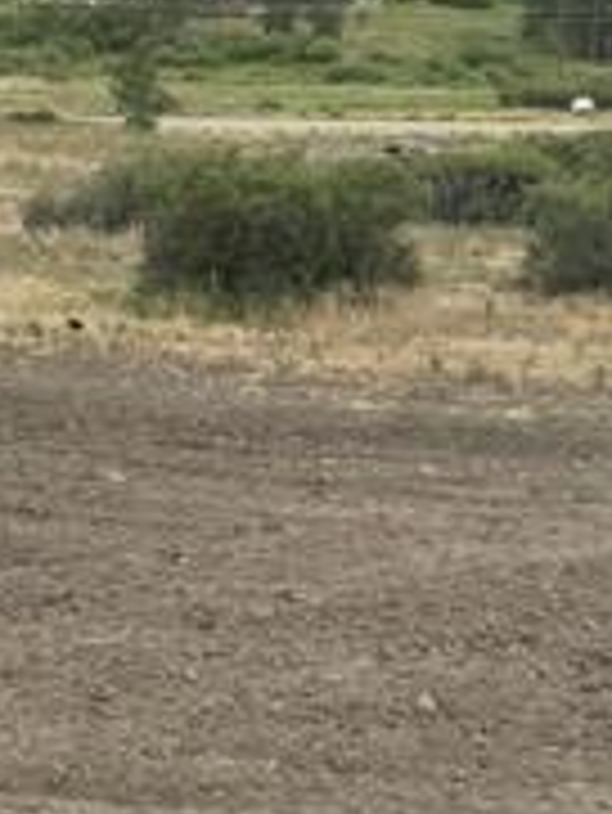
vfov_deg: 19.1
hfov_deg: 14.3
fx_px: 2402
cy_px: 184
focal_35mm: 102
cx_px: -18
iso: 80
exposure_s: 1/3096
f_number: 1.78
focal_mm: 6.76
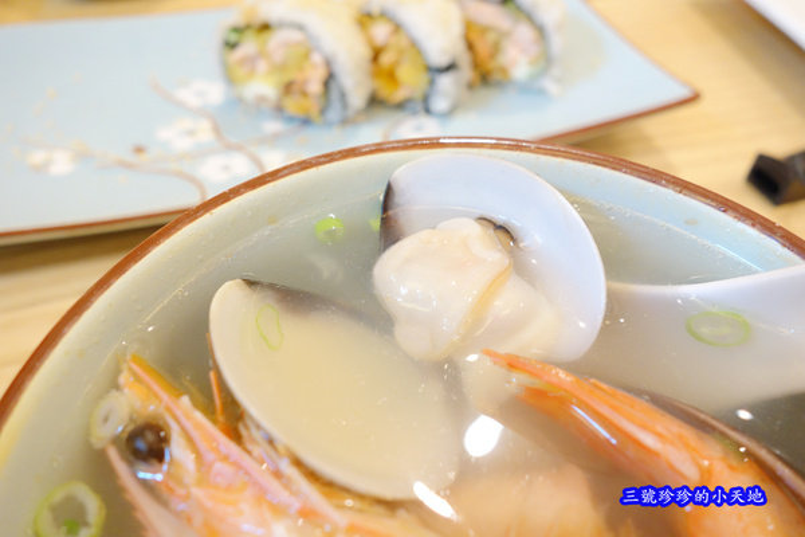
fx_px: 626
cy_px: 268
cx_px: 402
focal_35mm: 28
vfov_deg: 46.4
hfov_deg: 65.5
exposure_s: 1/8
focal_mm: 10.4
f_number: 4
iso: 800
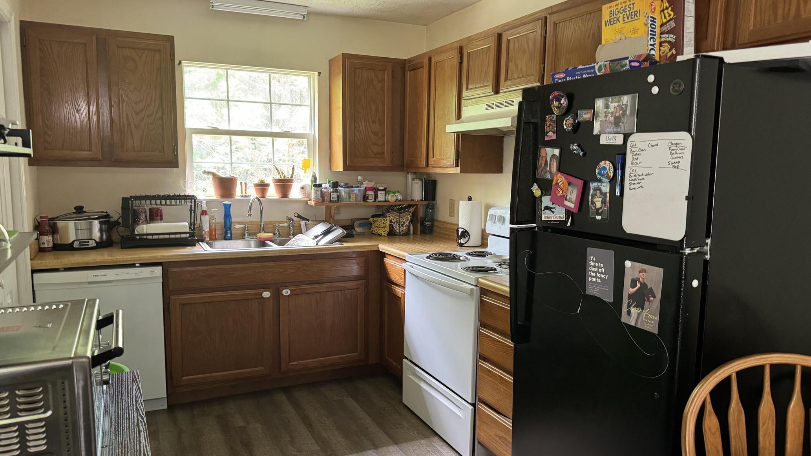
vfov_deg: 42.9
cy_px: 248
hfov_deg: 69.9
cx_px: 399
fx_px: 581
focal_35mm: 27
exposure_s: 1/60
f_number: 1.78
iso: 400
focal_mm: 6.76
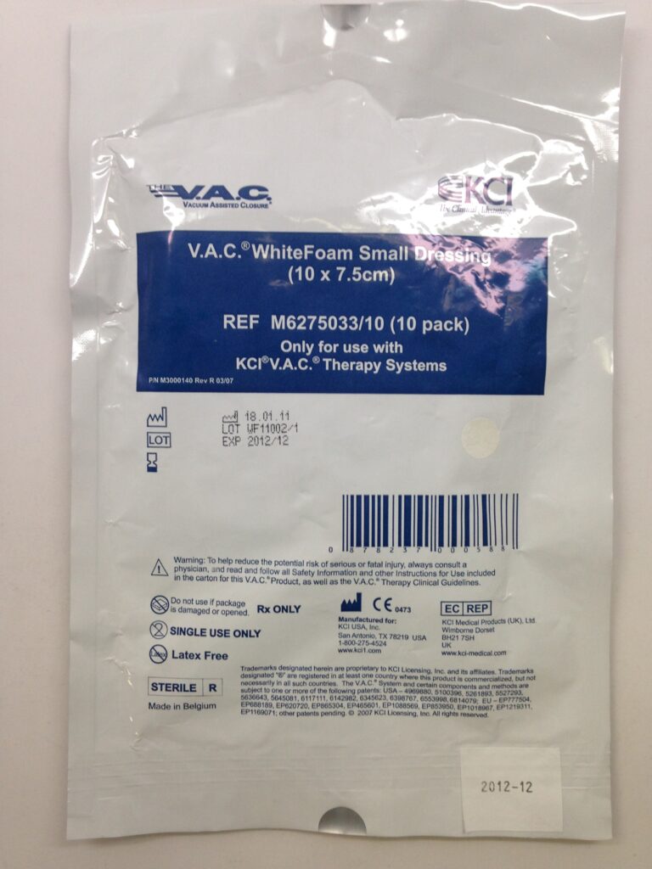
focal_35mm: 33
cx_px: 326
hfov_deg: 42.9
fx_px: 829
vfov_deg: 55.4
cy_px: 434
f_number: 2.4
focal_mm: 4.12
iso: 64
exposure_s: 1/60
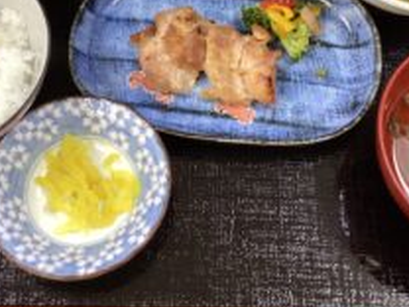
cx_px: 215
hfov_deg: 34.3
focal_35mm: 56
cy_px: 64
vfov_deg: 25.7
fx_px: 662
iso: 160
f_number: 2.4
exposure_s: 1/50
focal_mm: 3.3
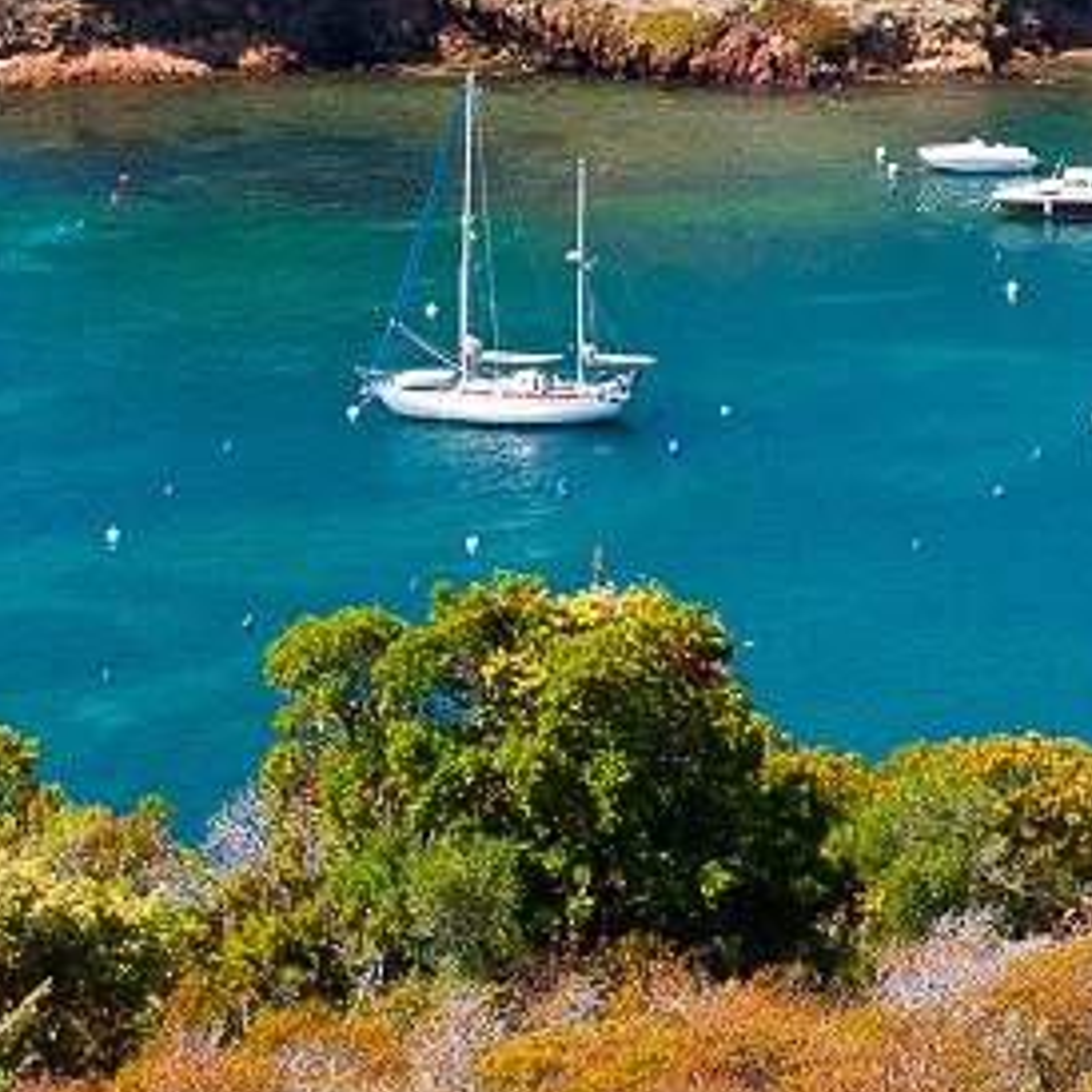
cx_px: 1323
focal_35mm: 167
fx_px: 5960
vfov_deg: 10.3
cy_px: -219
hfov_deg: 10.3
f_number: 8
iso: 200
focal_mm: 28
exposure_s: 1/100
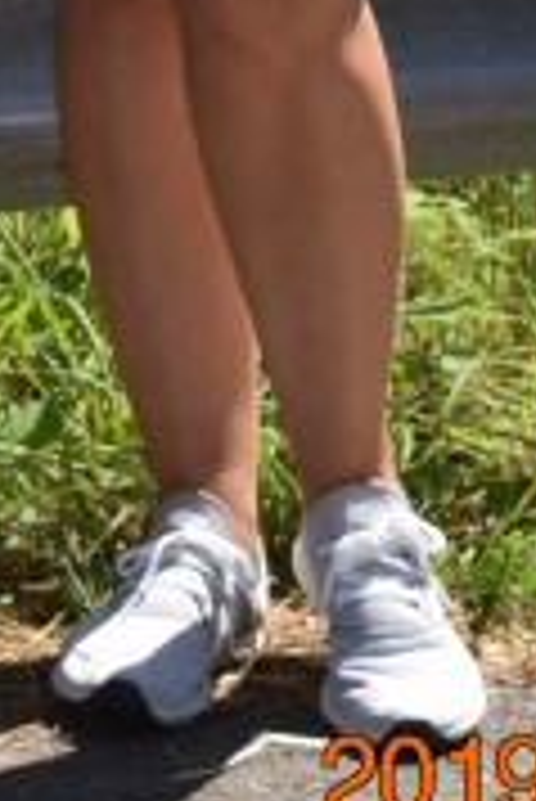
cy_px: -824
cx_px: -288
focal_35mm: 341
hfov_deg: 4.0
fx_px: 7590
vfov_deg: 5.9
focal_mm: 45
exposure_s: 1/200
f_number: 9
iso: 100
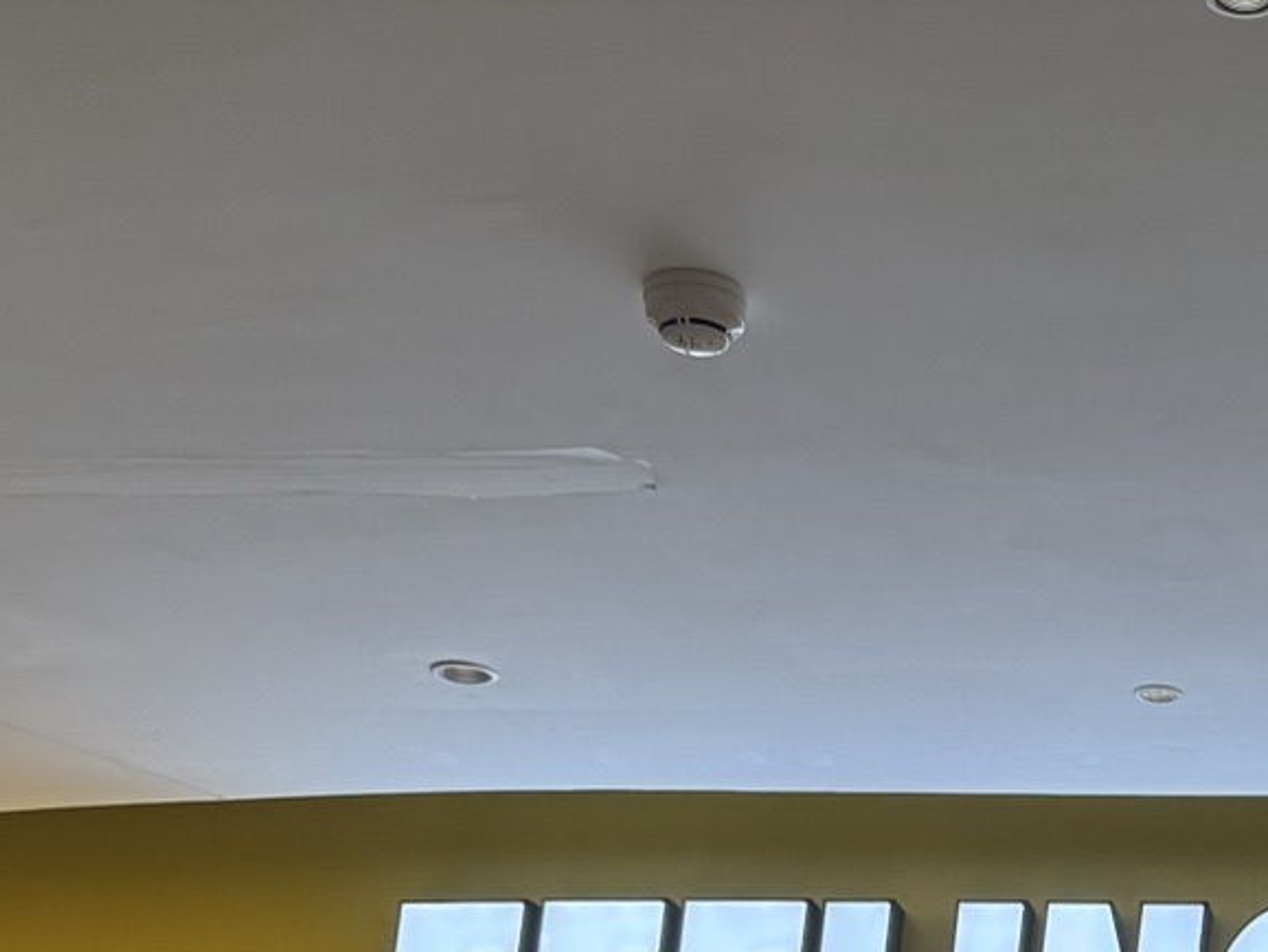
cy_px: 1632
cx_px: 1538
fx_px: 3042
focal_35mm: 83
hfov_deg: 21.8
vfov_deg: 15.6
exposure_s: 1/144
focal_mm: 6.76
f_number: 1.78
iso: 200
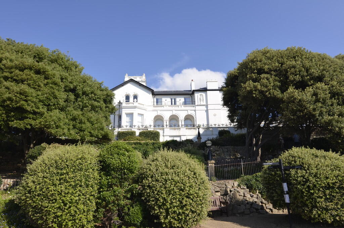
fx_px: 229
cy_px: 114
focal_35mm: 24
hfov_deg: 73.9
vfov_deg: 52.9
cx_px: 172
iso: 100
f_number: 9
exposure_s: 1/200
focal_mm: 16
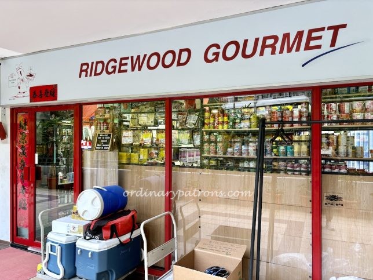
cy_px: 140
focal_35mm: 26
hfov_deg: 67.3
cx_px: 186
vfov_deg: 53.1
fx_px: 280
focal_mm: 5.96
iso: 160
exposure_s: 1/50
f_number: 1.6
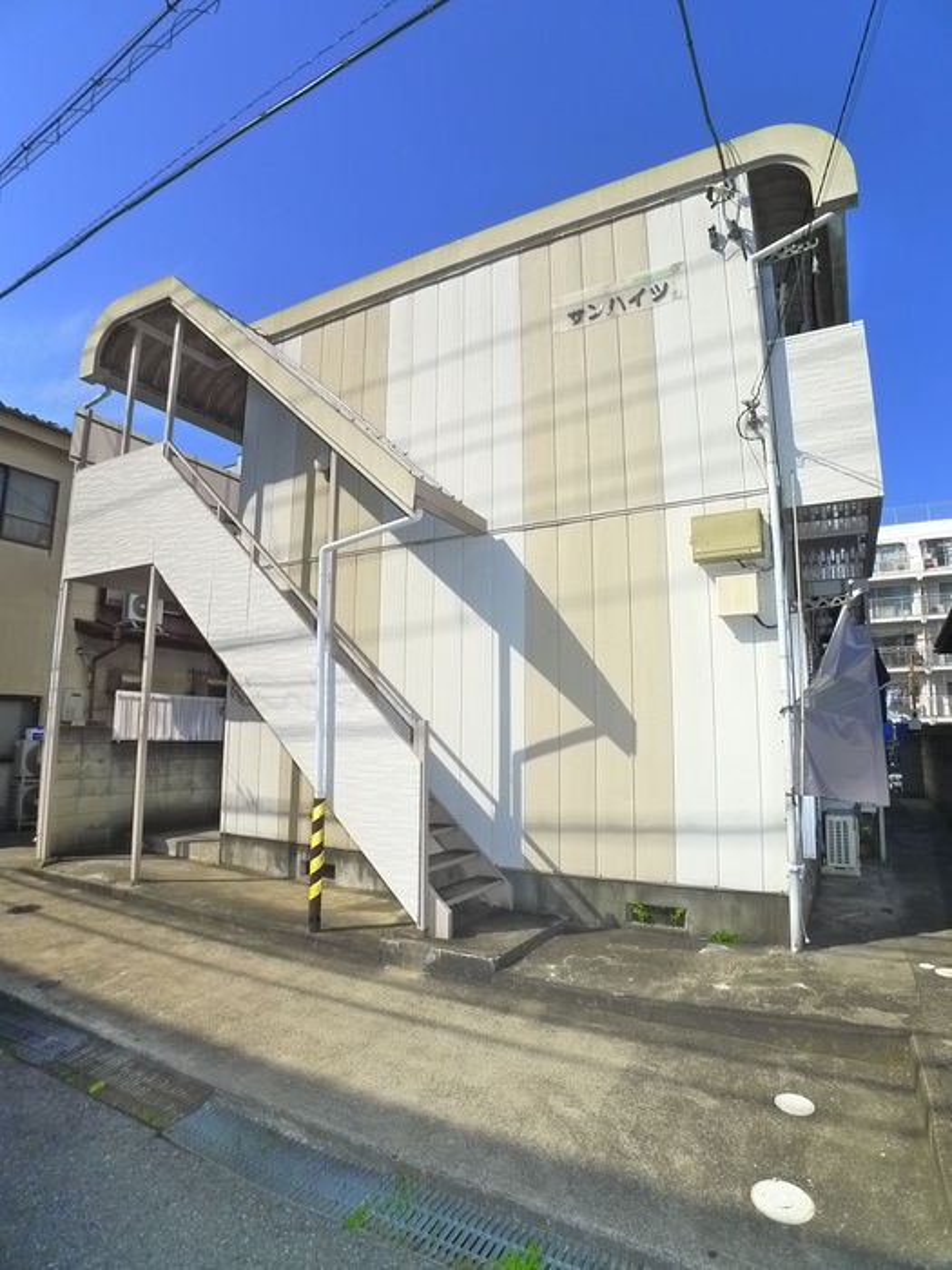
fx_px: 880
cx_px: 476
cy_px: 635
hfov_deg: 56.8
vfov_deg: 71.6
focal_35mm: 24
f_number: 4.5
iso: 400
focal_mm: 5.1
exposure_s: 1/800
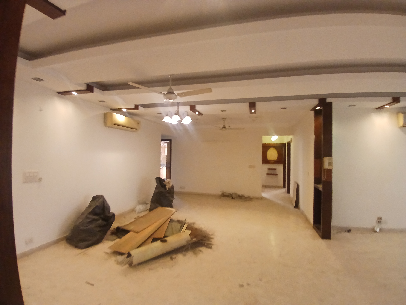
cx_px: 203
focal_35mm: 17
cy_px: 152
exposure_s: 1/33.3
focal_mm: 1.4
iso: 160
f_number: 2.2
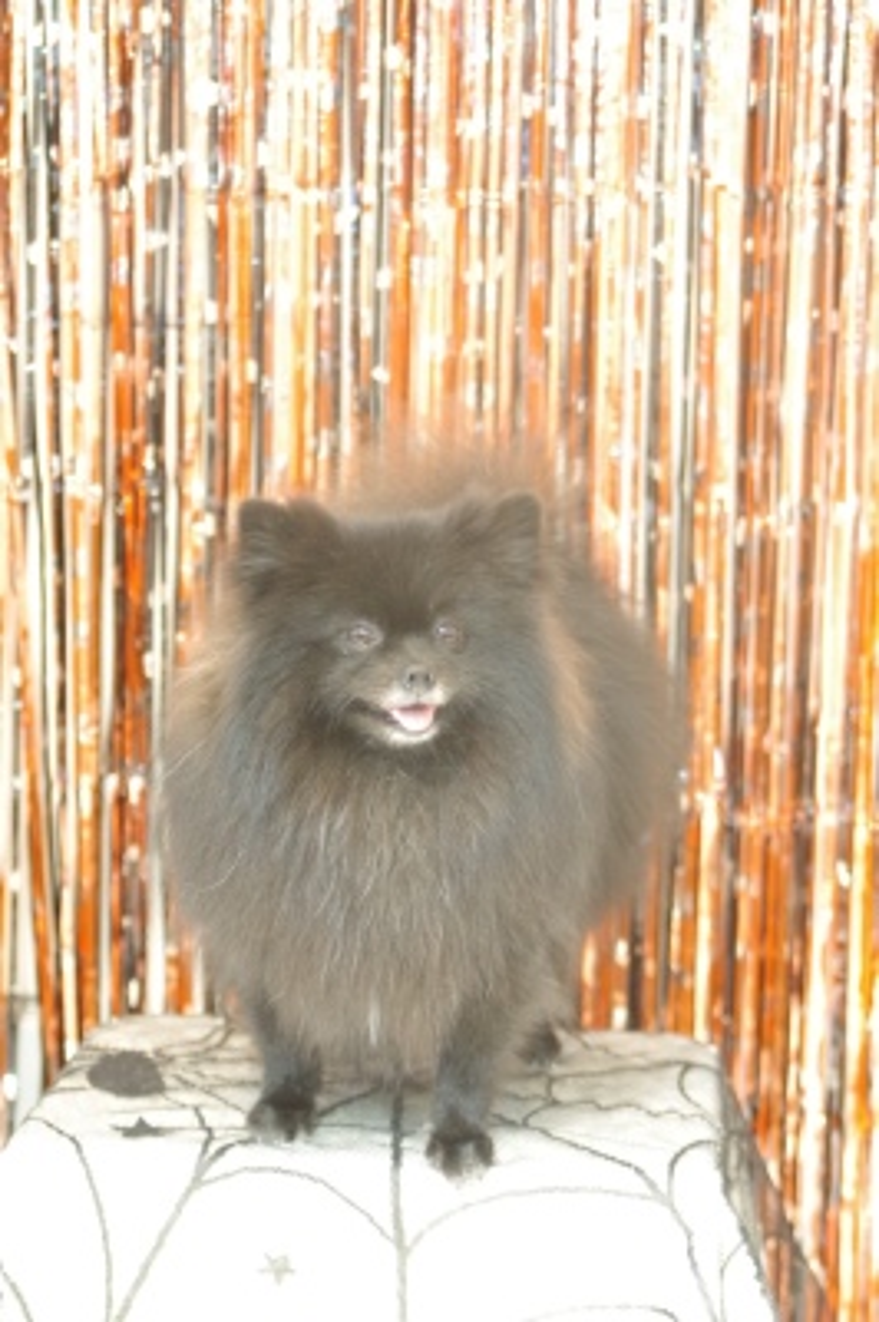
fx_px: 2751
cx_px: 440
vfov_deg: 27.0
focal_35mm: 75
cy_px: 661
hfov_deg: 18.2
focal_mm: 50
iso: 2500
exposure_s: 1/50
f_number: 2.8
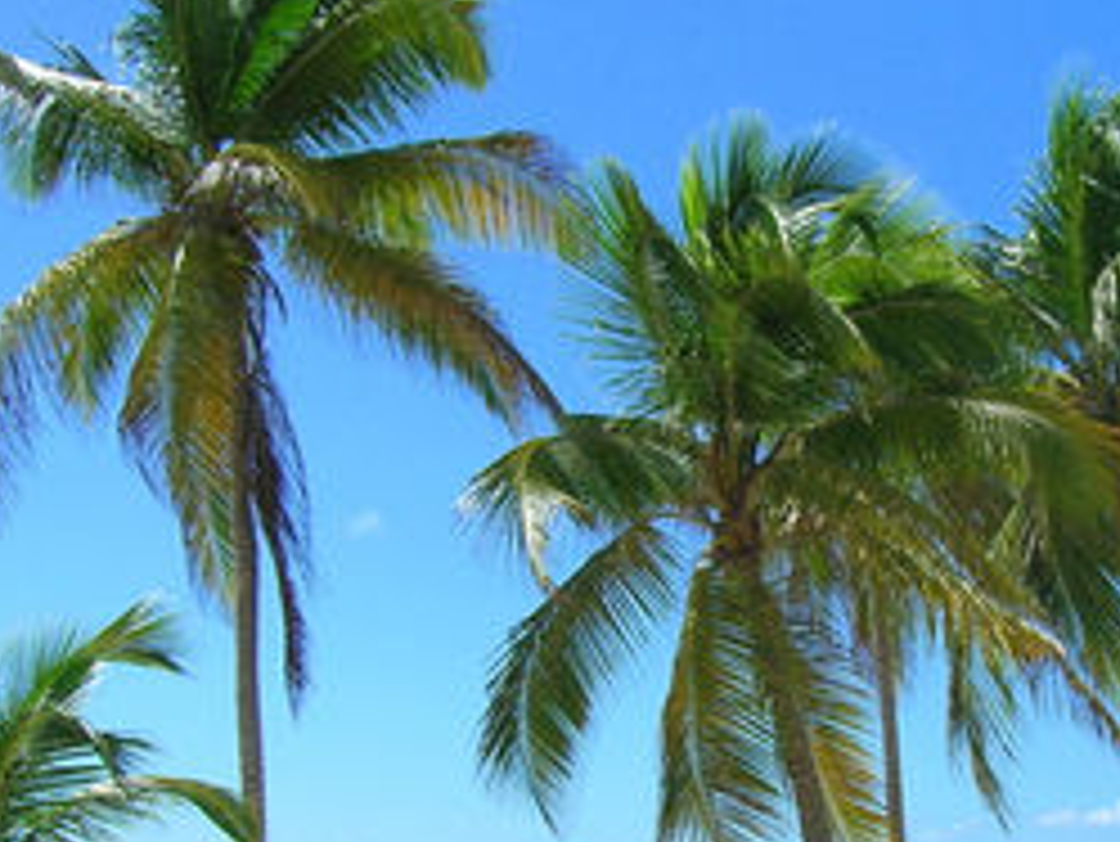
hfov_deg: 31.6
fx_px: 1942
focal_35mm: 60
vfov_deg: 24.2
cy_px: 599
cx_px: 828
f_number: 4.9
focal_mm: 5.7
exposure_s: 1/428
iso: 50
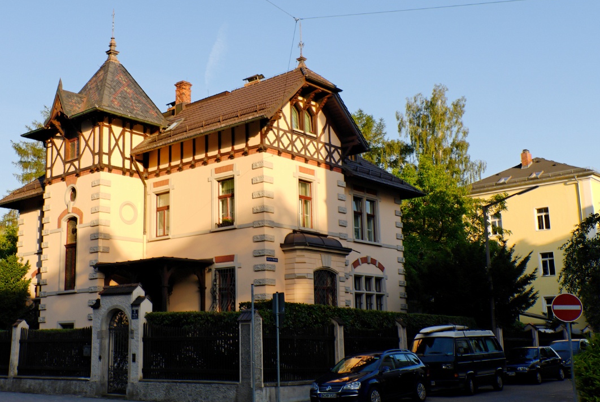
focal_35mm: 41
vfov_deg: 32.7
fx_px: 684
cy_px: 190
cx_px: 228
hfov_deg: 46.9
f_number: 4
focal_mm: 22
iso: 100
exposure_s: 1/500
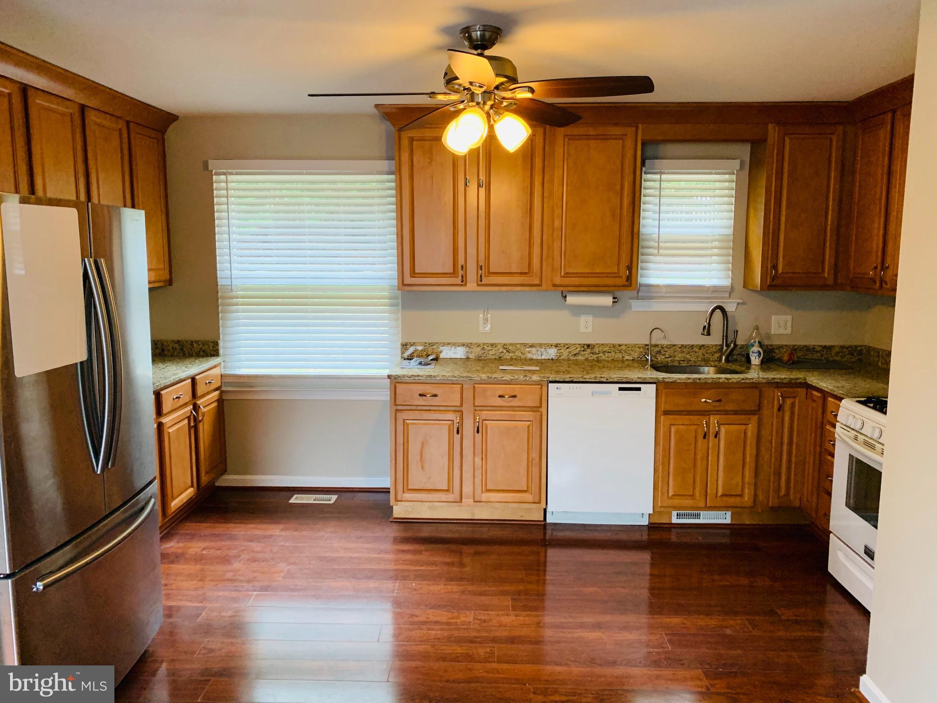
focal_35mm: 26
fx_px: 704
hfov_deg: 67.3
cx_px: 468
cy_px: 352
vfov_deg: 53.1
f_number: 1.8
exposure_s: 1/60
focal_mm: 4.25
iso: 400
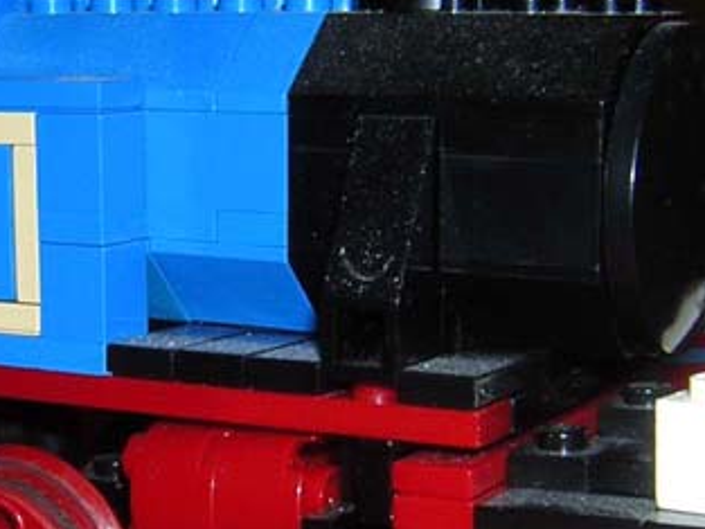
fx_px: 1874
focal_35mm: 92
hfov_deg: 21.3
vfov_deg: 16.1
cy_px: 308
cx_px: 275
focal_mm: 4.7
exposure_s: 1/60.1
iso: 100
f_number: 5.2
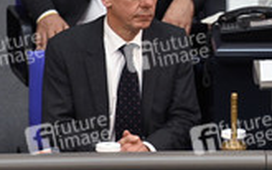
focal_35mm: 1142
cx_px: 354
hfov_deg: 1.8
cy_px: -71
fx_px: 8463
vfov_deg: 1.1
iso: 6400
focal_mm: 410
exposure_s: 1/250
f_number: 5.6
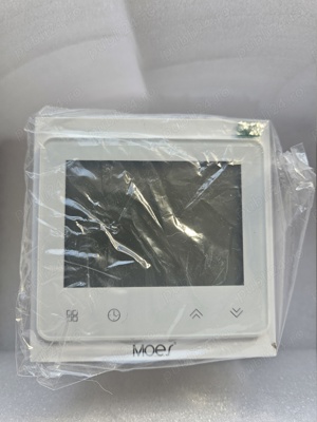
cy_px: 211
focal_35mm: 23
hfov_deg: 58.9
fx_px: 281
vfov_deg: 73.9
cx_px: 158
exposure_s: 1/190
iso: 100
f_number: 1.8
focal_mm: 5.4
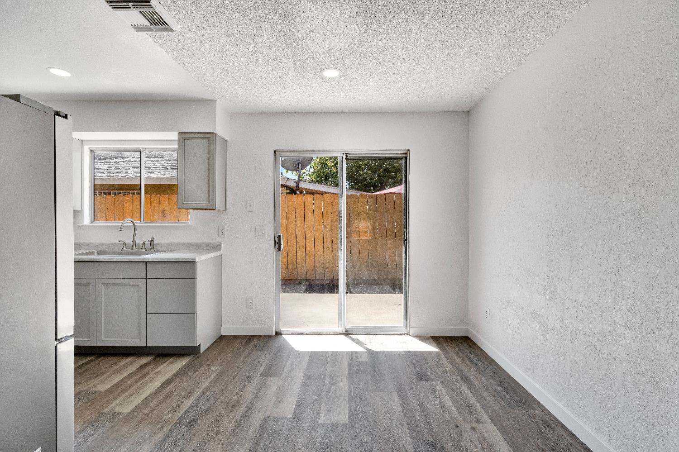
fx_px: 311
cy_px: 226
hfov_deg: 95.0
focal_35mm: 16
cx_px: 340
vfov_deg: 72.0
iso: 400
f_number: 8
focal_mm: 11
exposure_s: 1/125
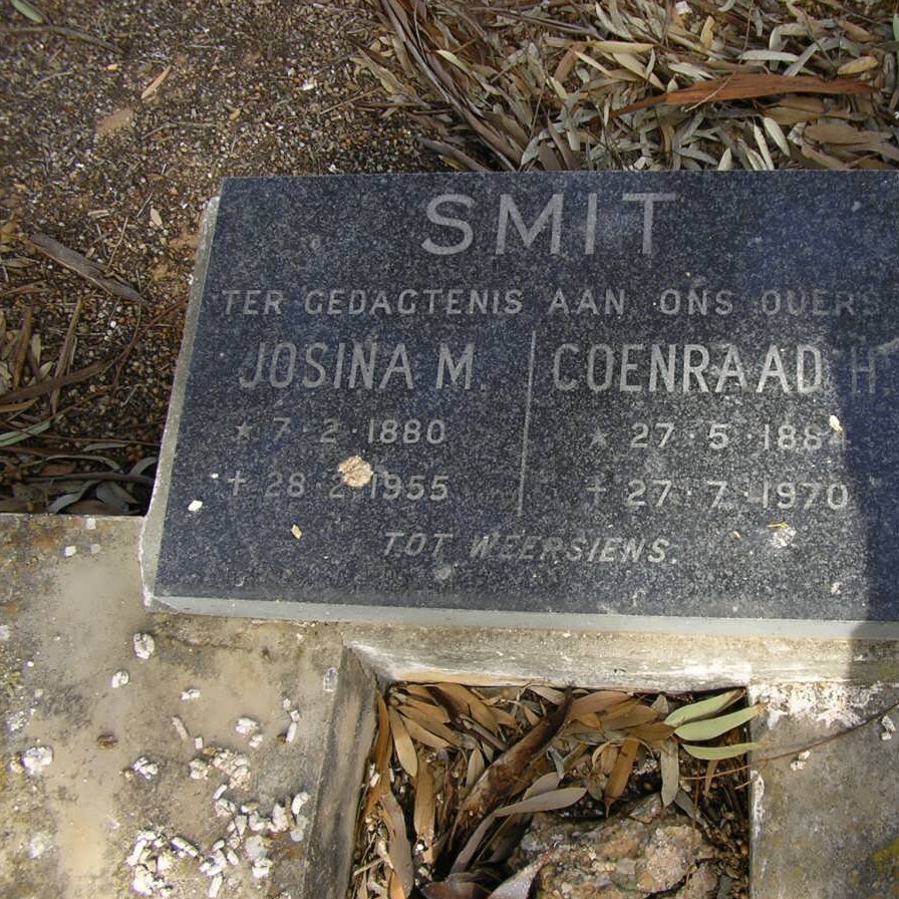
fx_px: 1322
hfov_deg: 37.3
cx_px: 572
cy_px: 451
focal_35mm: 45
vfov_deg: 37.6
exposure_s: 1/200
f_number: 2.9
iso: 50
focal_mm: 5.8
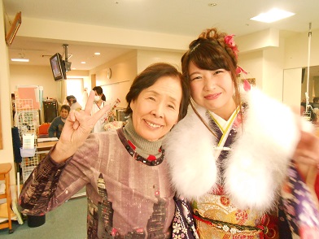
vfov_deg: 53.1
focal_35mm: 26
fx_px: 240
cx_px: 160
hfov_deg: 67.3
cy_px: 120
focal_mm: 4.6
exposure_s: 1/40
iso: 800
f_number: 3.5
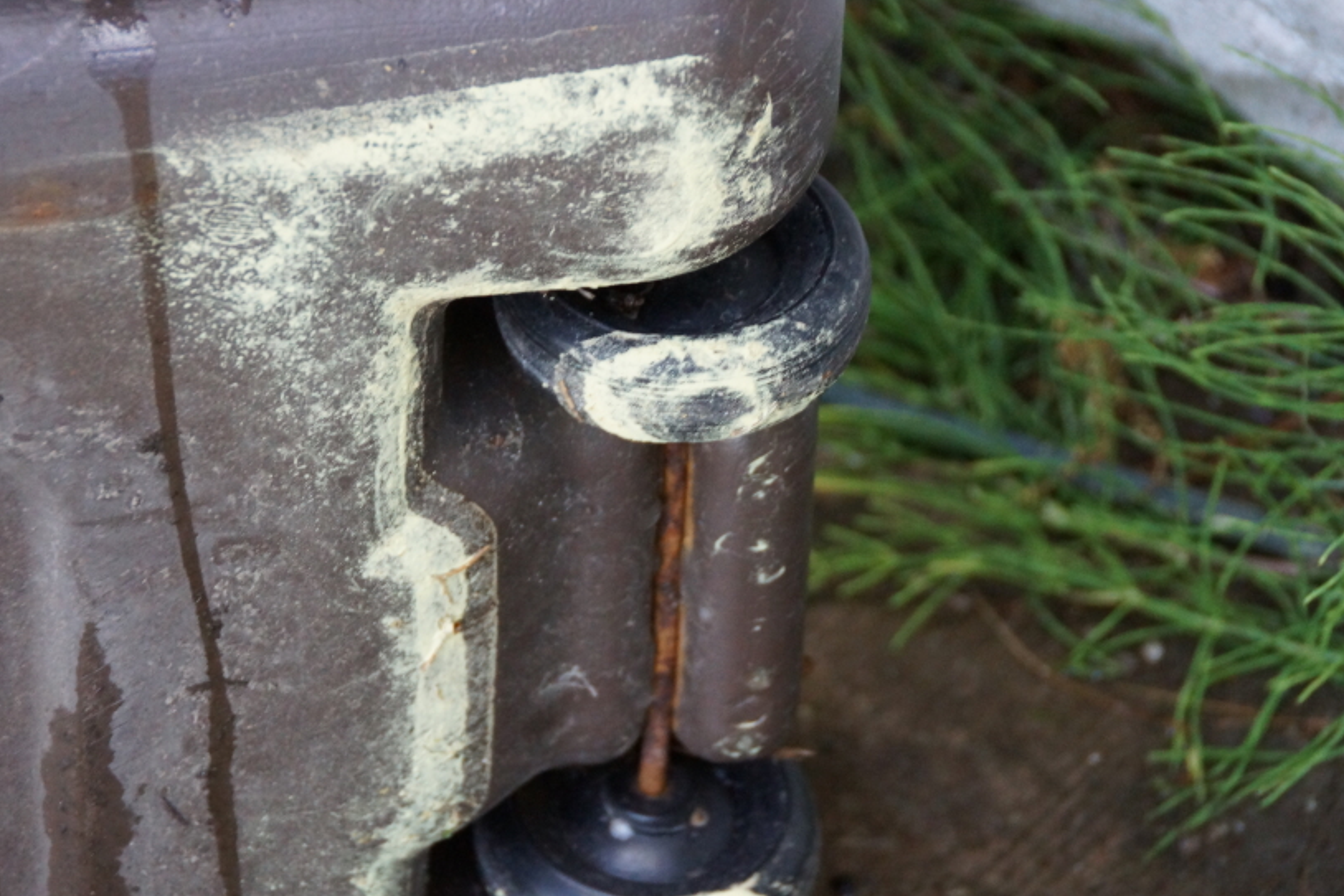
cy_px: 391
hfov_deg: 11.2
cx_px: 603
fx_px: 6870
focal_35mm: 184
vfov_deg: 7.5
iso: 1600
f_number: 5.6
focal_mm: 100
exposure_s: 1/80
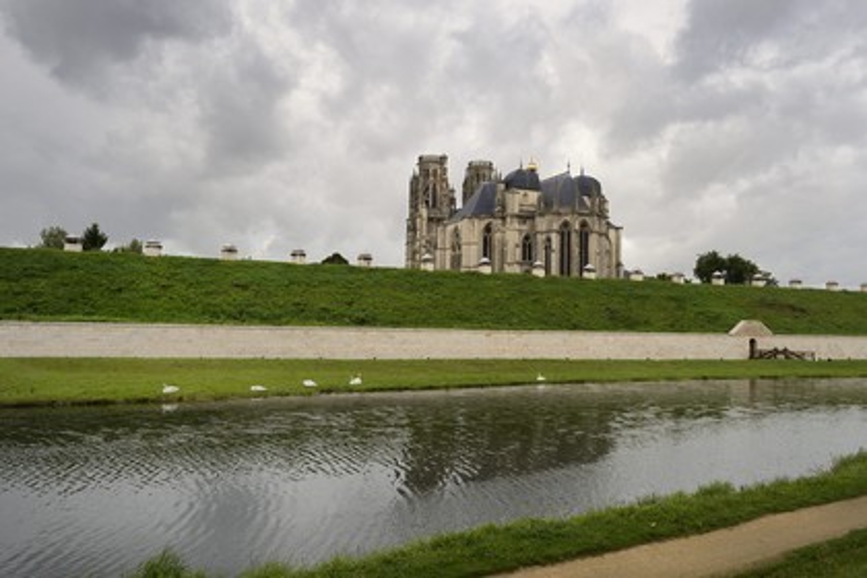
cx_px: 434
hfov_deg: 60.3
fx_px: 747
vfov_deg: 42.3
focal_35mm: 31
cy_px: 289
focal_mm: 31
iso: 200
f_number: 13
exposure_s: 1/200
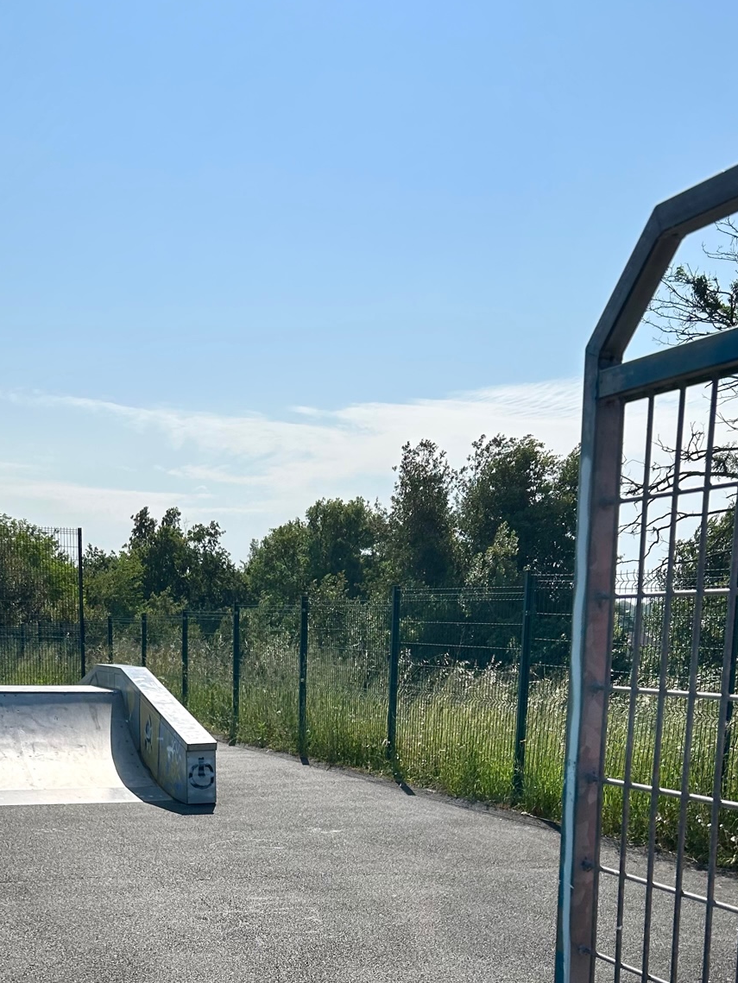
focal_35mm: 46
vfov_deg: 38.7
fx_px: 1307
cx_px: 312
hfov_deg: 31.5
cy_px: 859
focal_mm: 5.7
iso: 50
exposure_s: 1/9434
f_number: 1.5
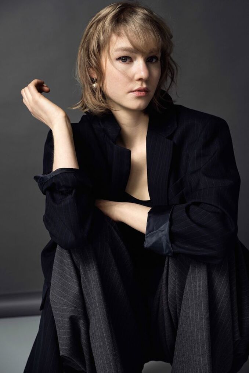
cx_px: 124
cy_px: 186
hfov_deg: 22.3
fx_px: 632
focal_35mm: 61
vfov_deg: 32.9
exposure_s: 1/200
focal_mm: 61
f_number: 5.6
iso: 100
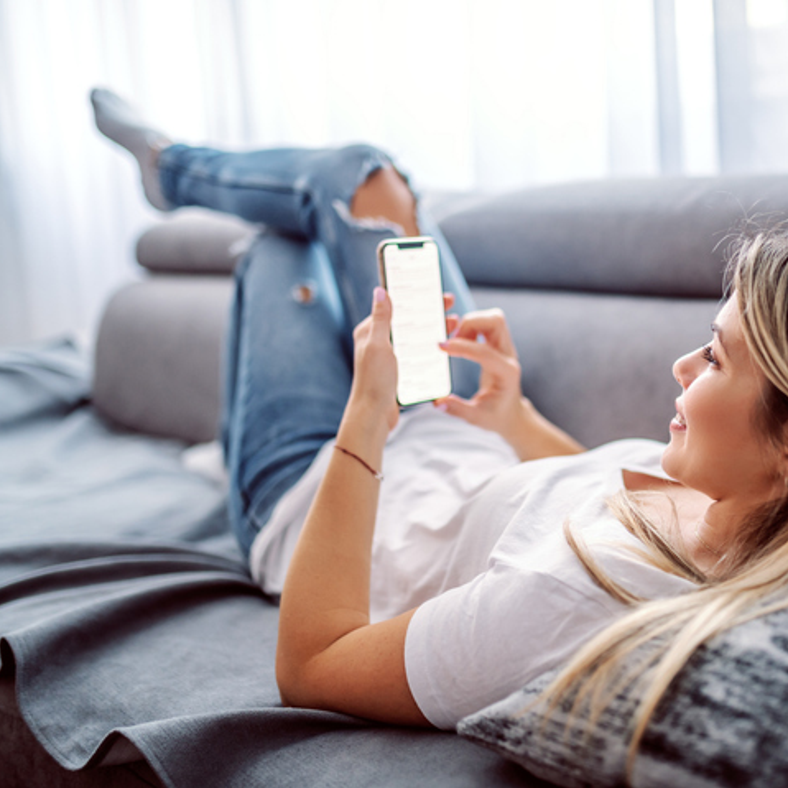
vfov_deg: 37.6
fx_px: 1159
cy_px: 392
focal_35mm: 45
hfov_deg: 37.1
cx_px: 533
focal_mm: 35
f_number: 1.4
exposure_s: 1/125
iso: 320
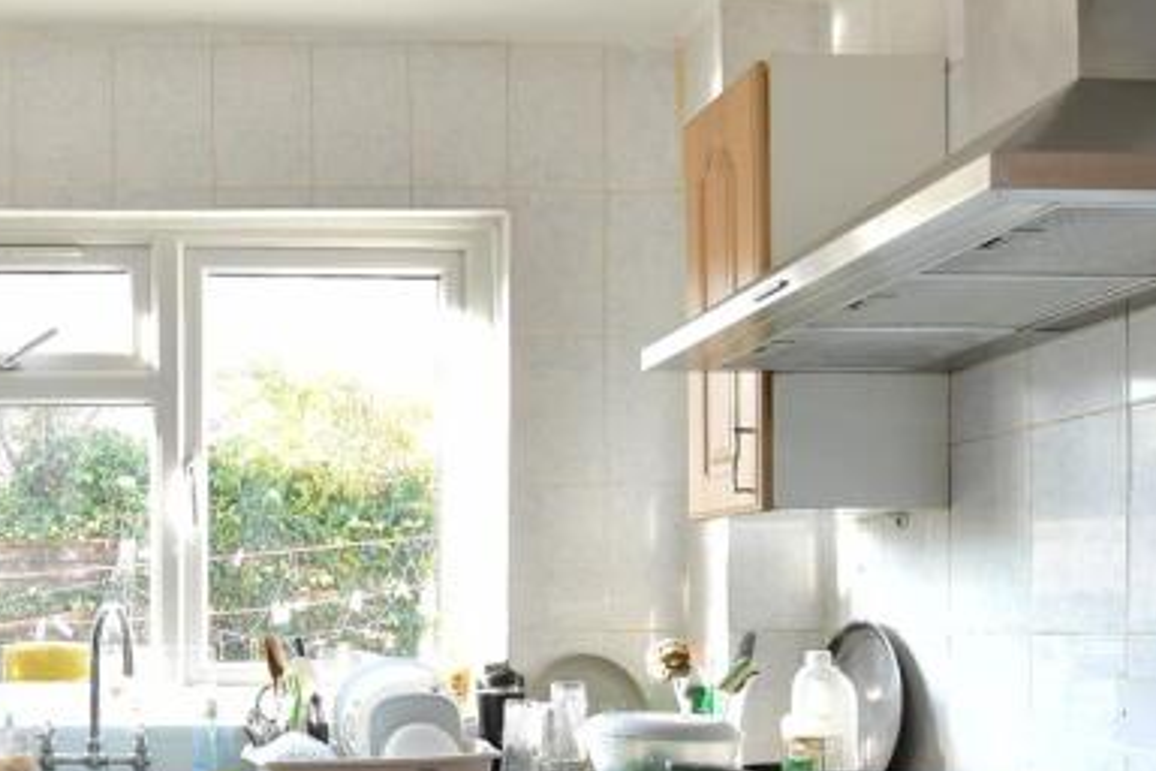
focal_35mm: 40
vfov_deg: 32.4
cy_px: 628
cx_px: 193
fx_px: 1284
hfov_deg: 45.4
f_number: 8
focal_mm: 10
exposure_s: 1/1.6
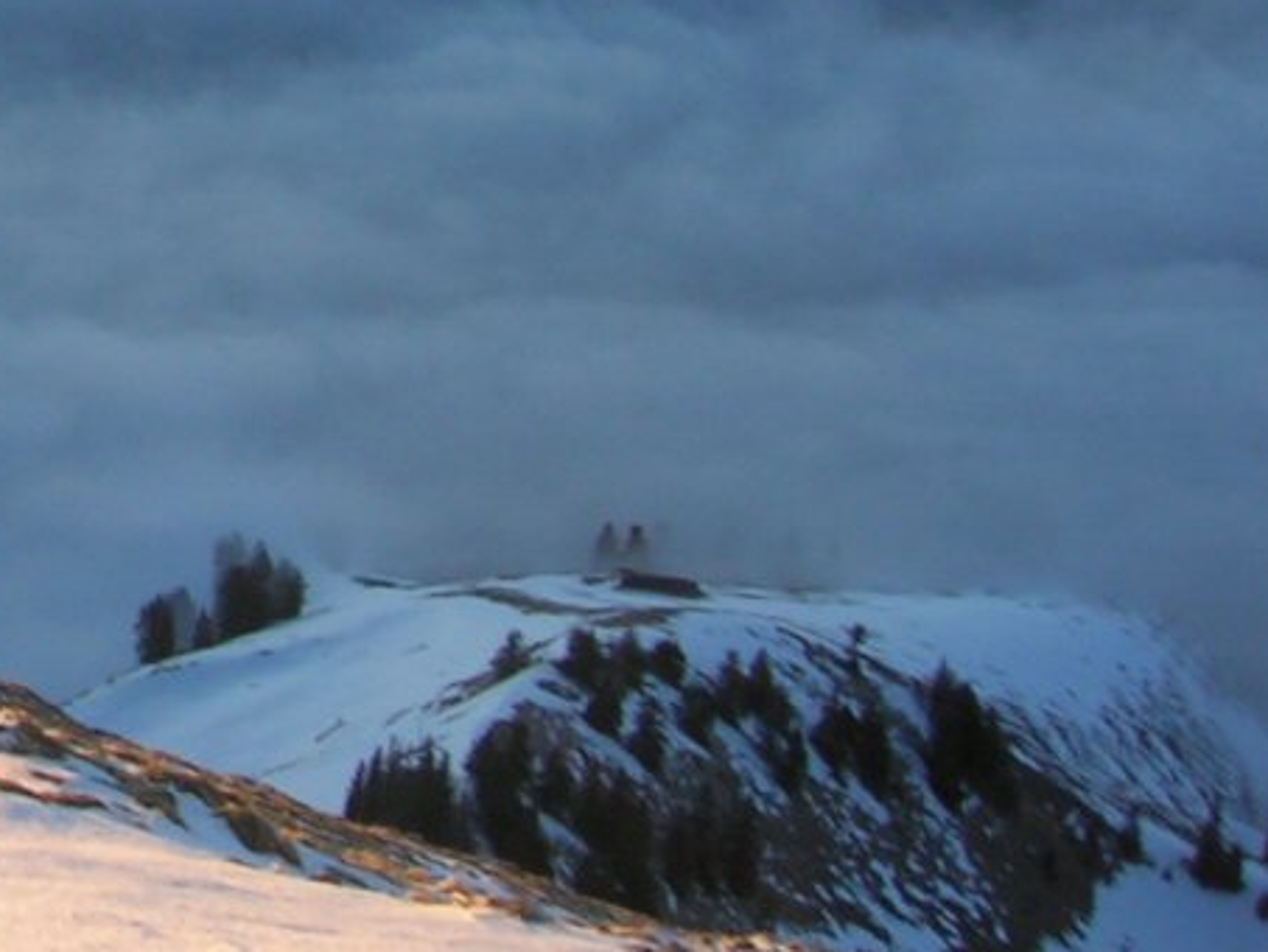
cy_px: -112
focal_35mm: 100
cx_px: -547
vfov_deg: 14.4
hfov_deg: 17.9
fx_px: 3664
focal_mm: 5.7
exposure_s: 1/72.1
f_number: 4.9
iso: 50
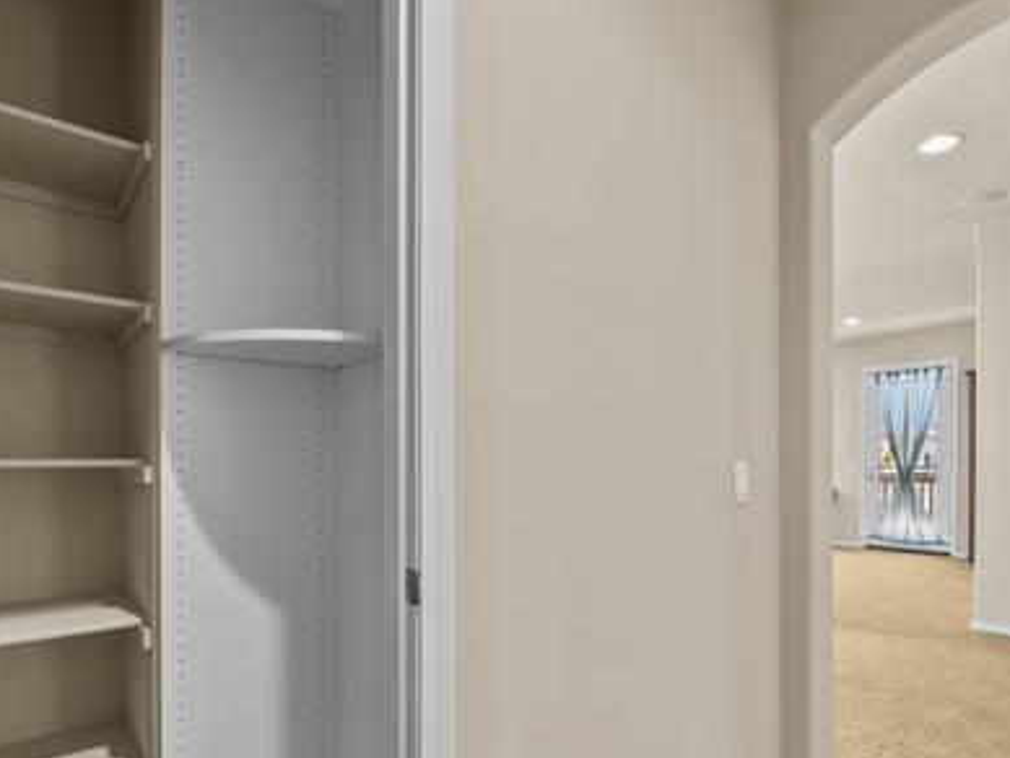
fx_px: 555
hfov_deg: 84.6
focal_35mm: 19
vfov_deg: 67.8
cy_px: 466
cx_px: 530
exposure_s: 1.6
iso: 250
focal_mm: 12
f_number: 9
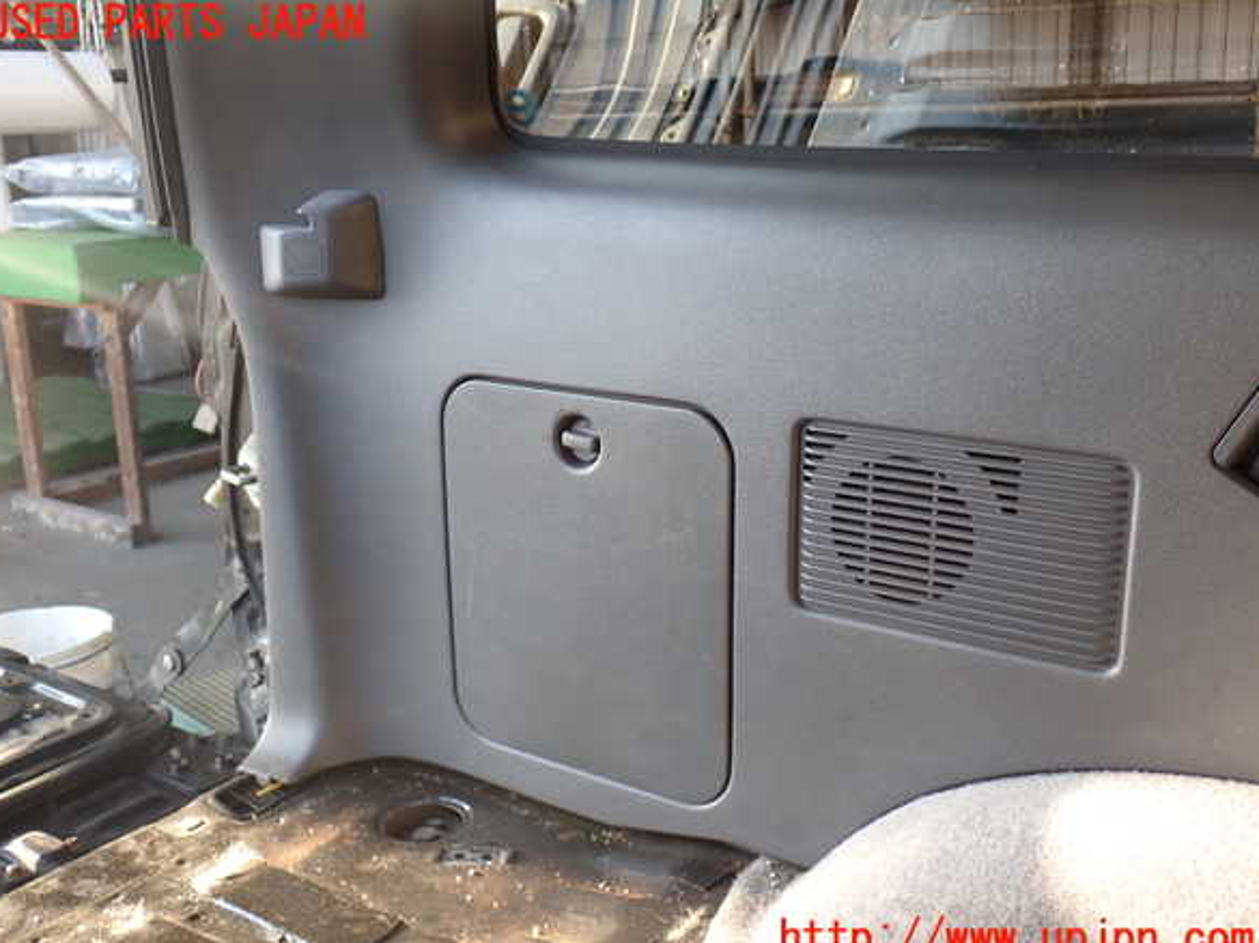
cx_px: 620
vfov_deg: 36.8
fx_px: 1418
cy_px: 482
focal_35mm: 39
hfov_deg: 47.9
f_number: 2.7
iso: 100
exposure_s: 1/80
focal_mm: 6.83
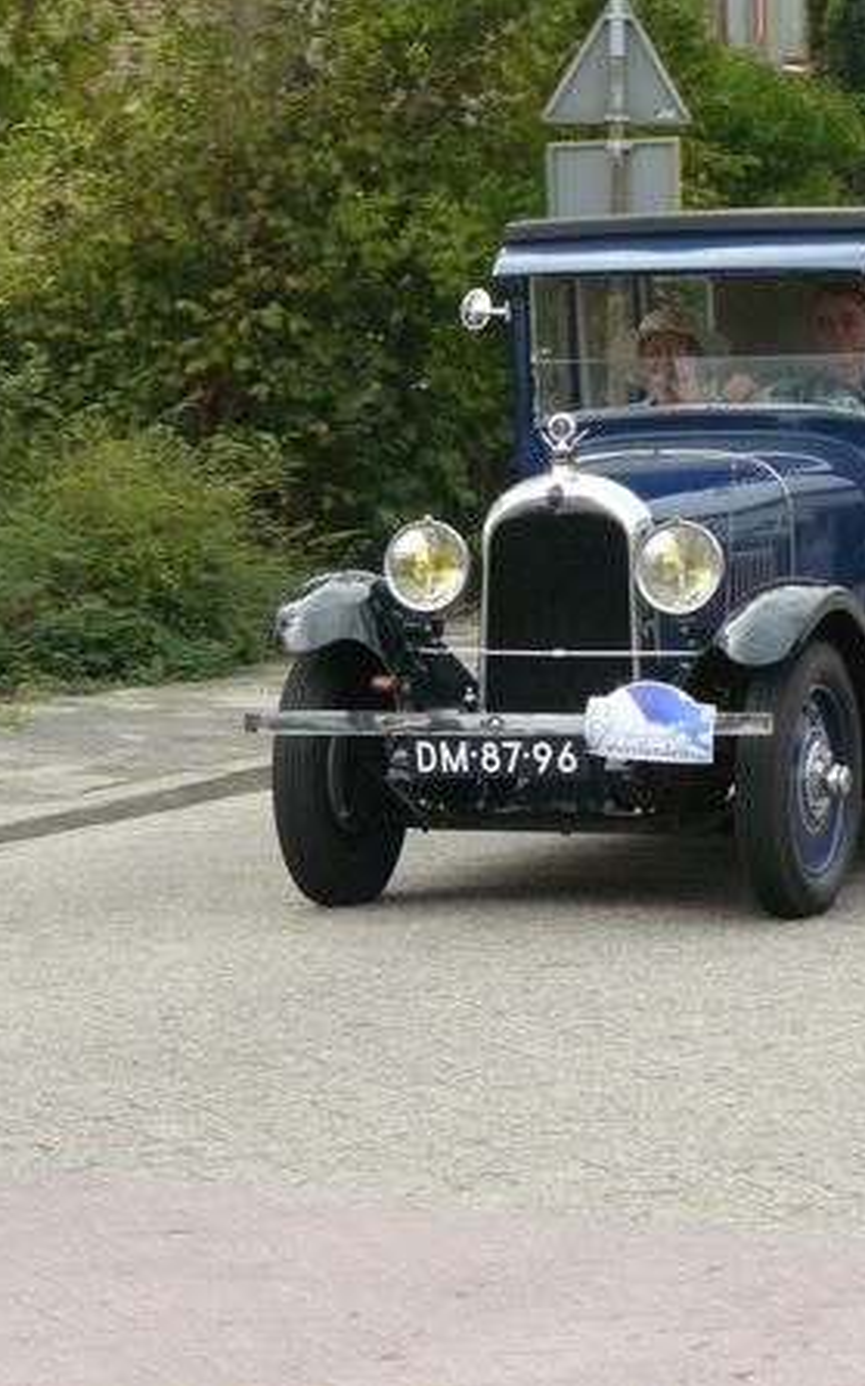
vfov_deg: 14.1
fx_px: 5588
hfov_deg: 8.9
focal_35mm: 148
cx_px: 419
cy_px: 691
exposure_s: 1/250
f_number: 5.6
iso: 200
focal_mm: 17.3
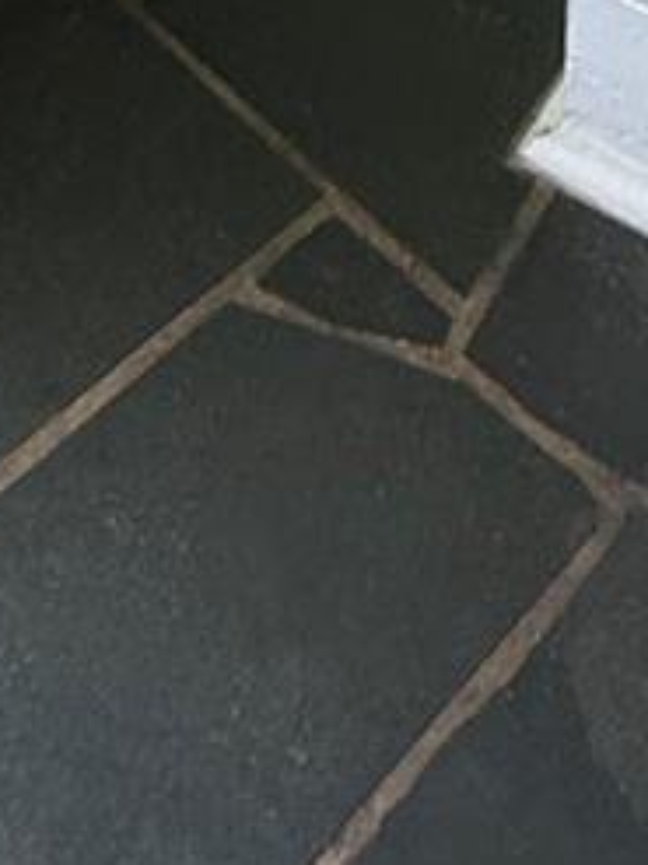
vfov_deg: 14.7
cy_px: -1191
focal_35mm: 87
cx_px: -53
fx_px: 2173
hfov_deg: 16.5
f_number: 2.2
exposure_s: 1/99
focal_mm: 2.22
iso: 160
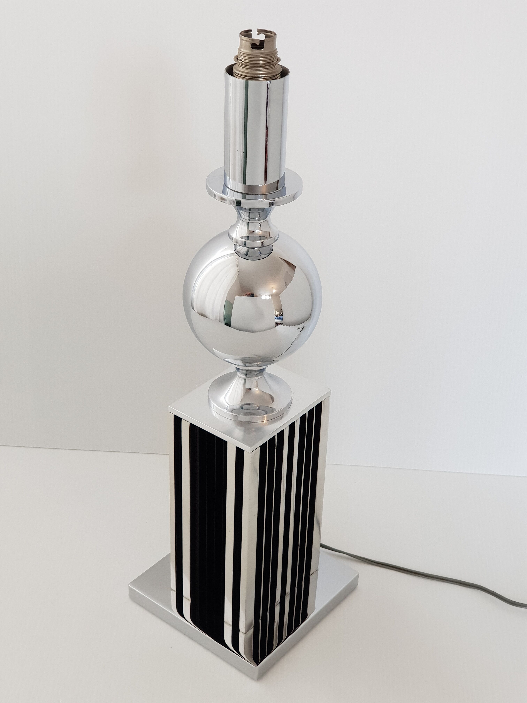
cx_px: 264
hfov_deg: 28.0
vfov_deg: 36.8
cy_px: 352
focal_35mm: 52
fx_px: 1056
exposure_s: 1/33
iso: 100
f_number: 2.4
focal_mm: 6
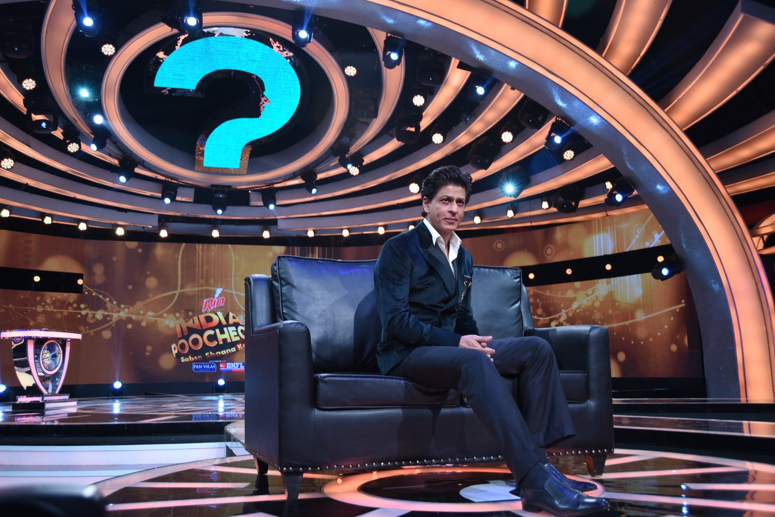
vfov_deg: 37.9
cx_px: 388
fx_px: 754
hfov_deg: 54.4
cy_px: 258
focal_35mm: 35
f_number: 5.6
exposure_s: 1/40
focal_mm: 35
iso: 800
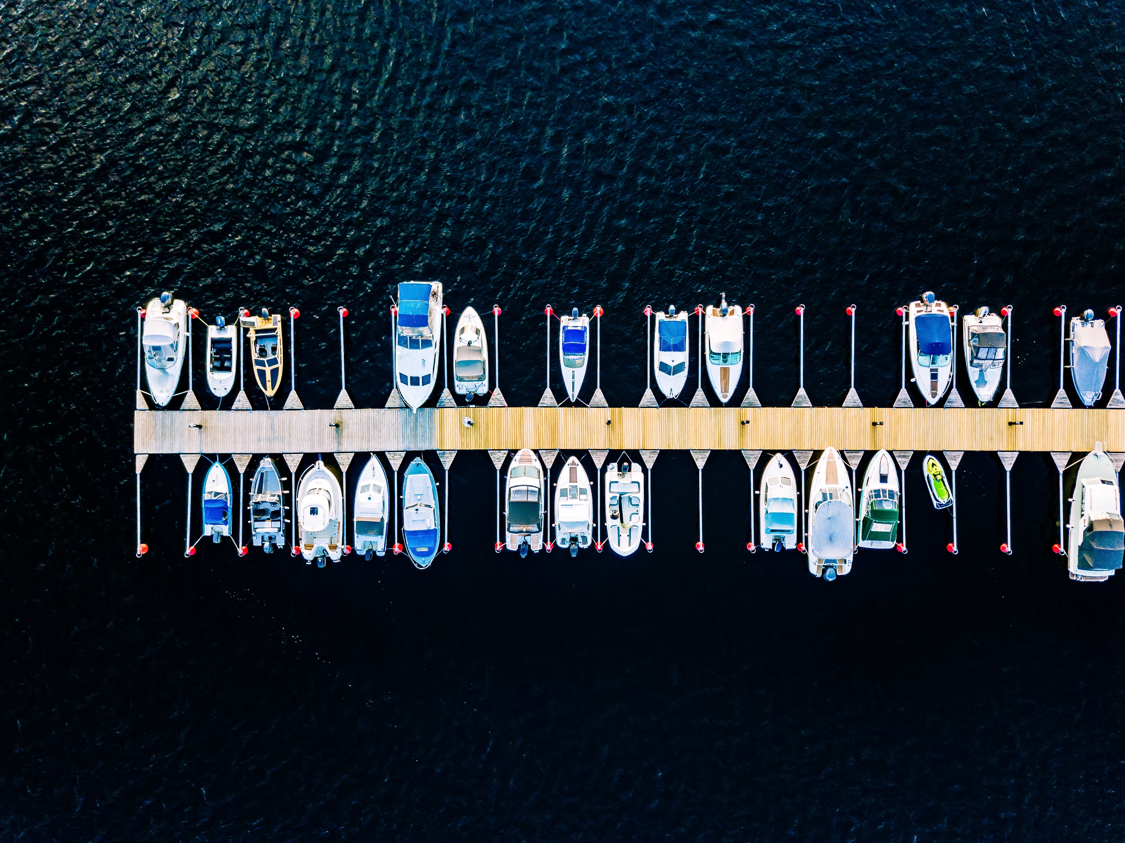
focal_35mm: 26
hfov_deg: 67.3
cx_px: 562
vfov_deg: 53.0
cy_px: 422
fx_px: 845
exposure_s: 1/160
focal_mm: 4.73
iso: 100
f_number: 2.2
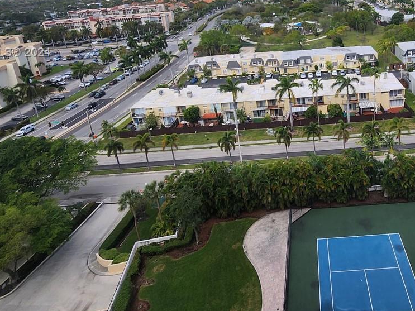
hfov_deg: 59.5
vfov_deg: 46.5
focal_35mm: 28
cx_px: 319
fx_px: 336
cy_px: 53
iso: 32
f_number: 2.2
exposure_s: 1/765
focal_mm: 1.74
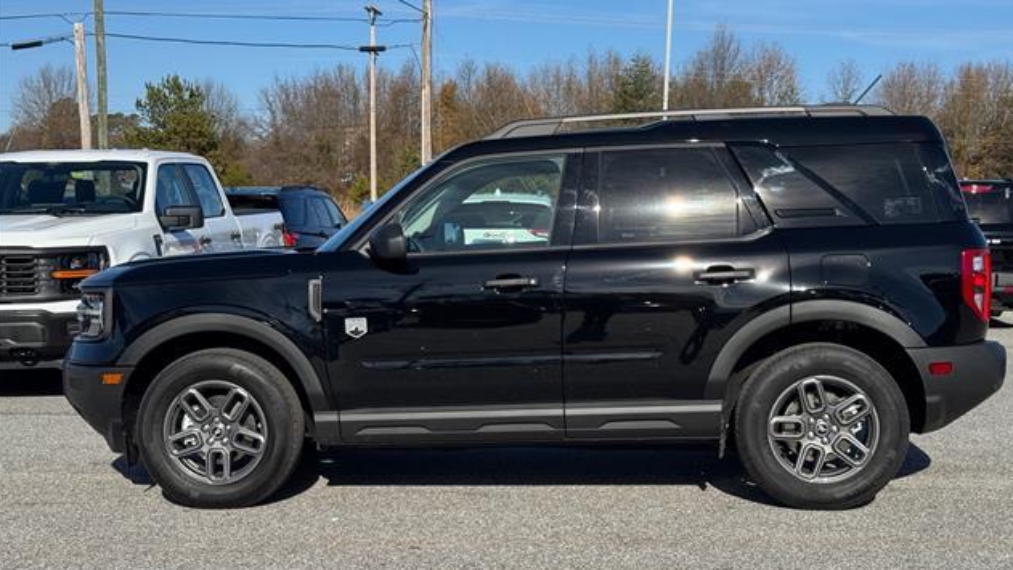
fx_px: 1424
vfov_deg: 22.6
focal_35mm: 53
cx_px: 509
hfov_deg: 39.2
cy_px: 358
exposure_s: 1/4310
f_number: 1.78
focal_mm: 6.76
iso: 64
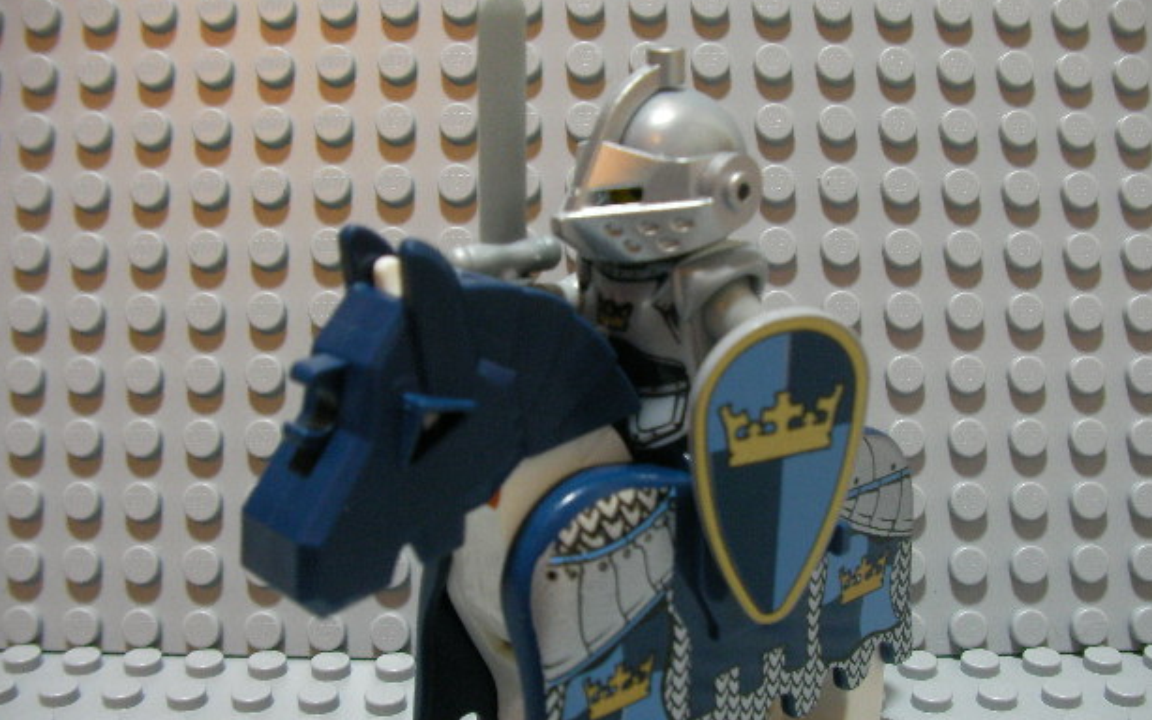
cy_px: 422
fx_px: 1319
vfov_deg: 30.5
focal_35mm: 42
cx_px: 591
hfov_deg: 47.2
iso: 200
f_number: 3.5
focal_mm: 6.3
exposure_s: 1/13.3
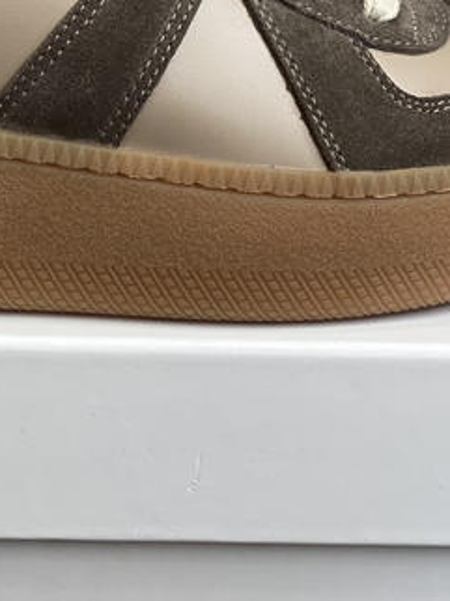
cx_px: 105
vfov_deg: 14.0
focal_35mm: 140
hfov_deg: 10.6
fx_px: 2430
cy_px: 77
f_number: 2
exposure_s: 1/122
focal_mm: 6
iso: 25
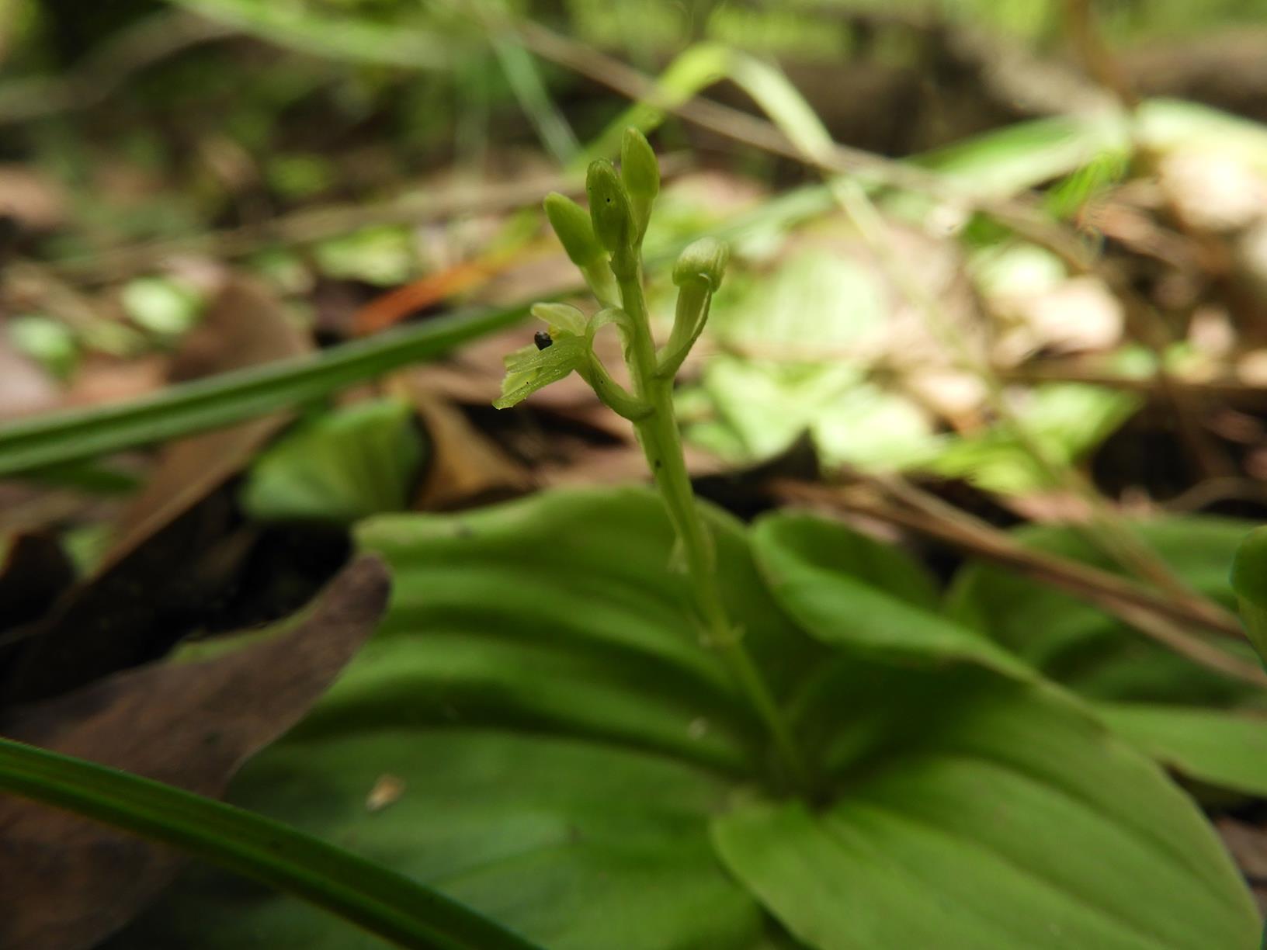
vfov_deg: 56.8
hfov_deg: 71.6
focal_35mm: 24
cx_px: 634
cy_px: 475
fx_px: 878
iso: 100
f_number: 3.3
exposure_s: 1/200
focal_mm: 4.3
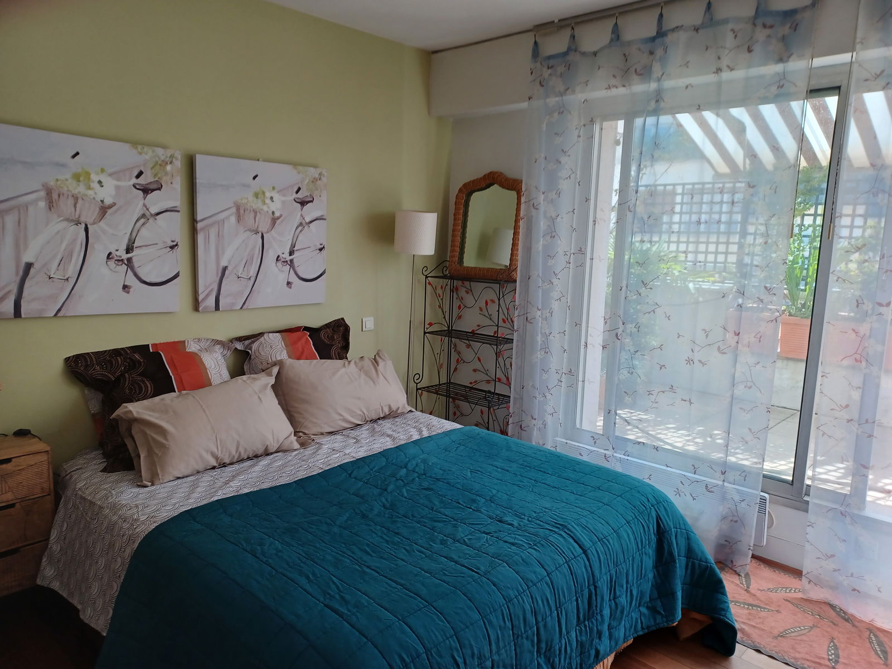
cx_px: 446
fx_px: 644
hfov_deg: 69.4
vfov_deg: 54.9
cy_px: 334
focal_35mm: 25
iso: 100
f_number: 1.8
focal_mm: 4.6
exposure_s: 1/49
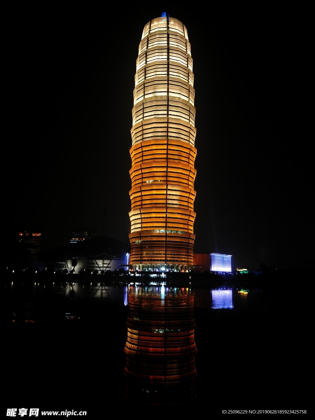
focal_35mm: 32
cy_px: 210
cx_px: 158
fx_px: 388
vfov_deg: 56.8
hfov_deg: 44.2
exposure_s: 1/25
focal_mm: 5.5
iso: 963
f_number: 1.7
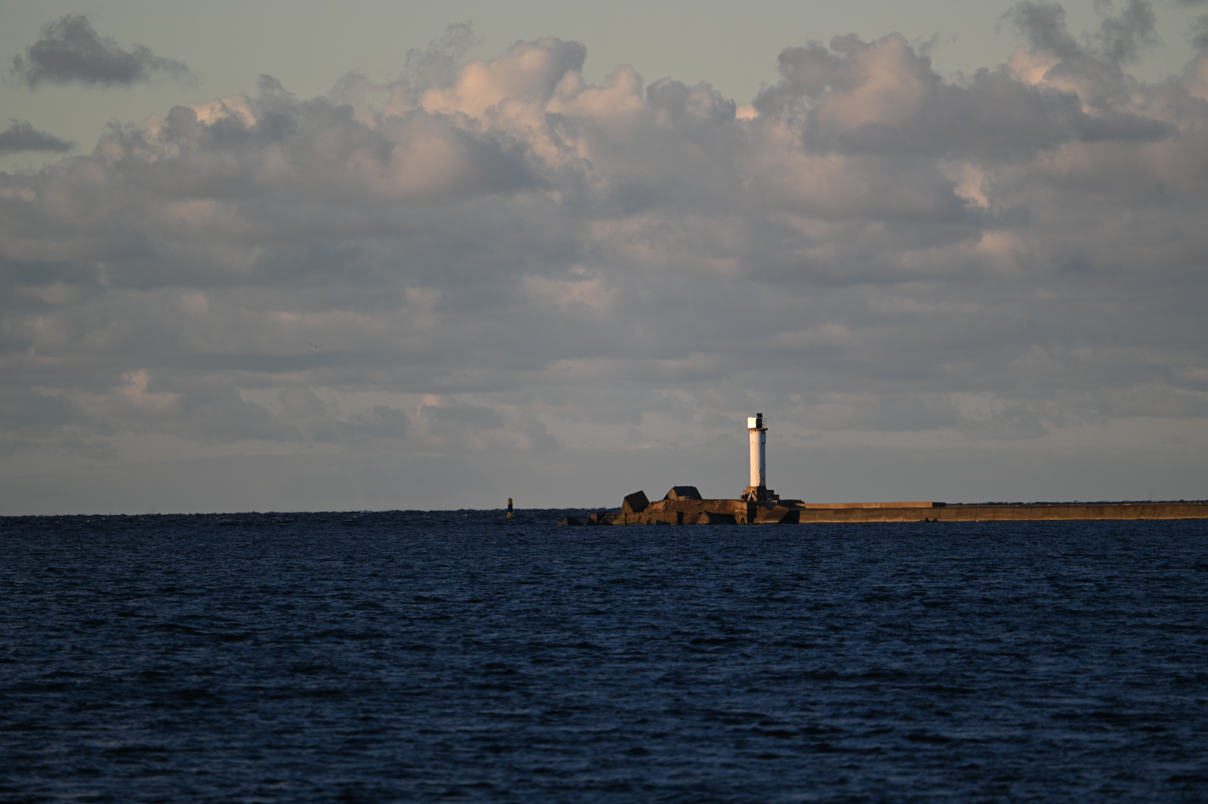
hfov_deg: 4.1
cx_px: 604
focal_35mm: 500
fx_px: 16766
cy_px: 402
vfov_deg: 2.7
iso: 100
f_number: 6.7
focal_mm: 500
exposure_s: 1/200
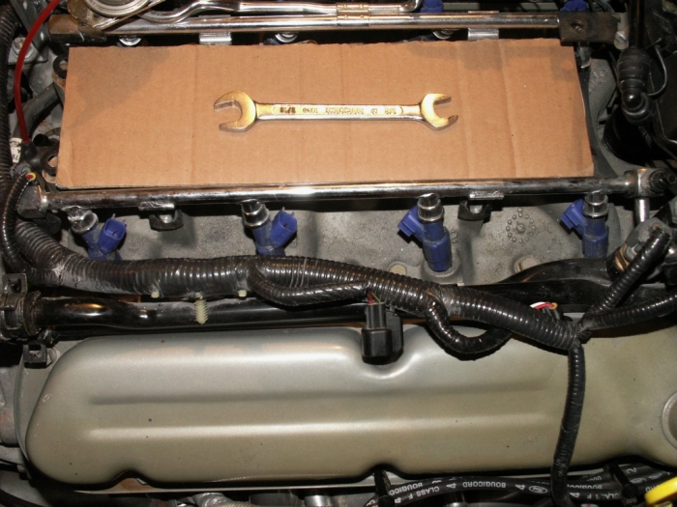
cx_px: 338
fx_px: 763
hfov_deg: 47.9
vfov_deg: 36.8
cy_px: 254
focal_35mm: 39
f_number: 2.8
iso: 160
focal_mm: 6.55
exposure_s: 1/40
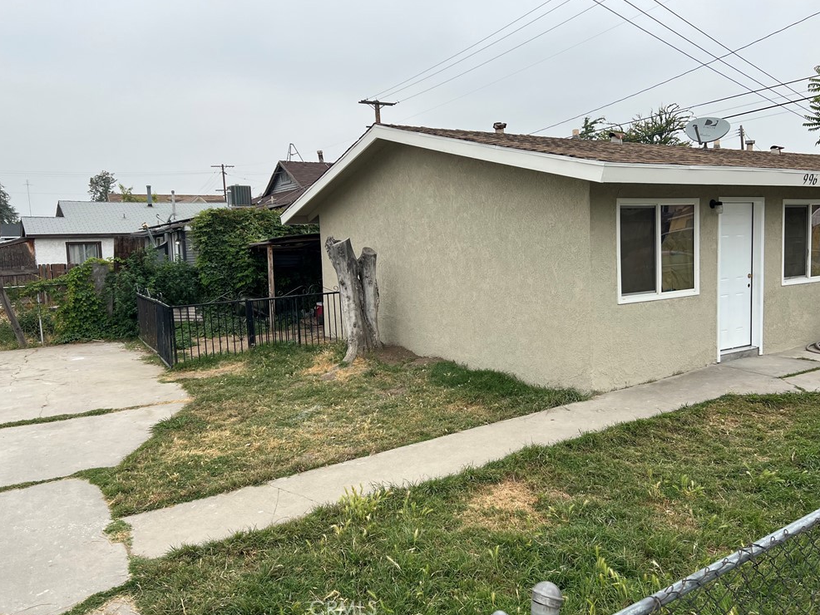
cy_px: 301
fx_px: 640
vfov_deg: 51.4
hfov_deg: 65.3
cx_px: 410
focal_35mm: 27
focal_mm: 5.7
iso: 50
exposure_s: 1/2513
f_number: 1.5
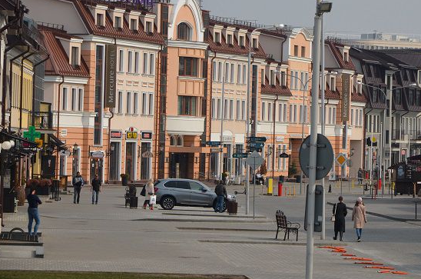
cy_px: 97
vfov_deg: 6.5
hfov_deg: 9.8
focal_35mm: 210
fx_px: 2447
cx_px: 276
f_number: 8
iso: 125
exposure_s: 1/500
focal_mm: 105
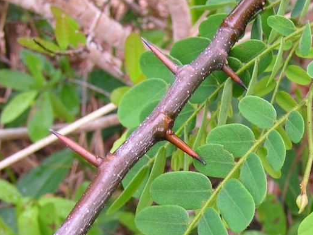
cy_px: 152
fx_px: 687
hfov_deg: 25.2
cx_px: 252
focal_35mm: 76
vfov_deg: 19.3
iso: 50
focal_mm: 6.3
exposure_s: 1/50
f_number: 4
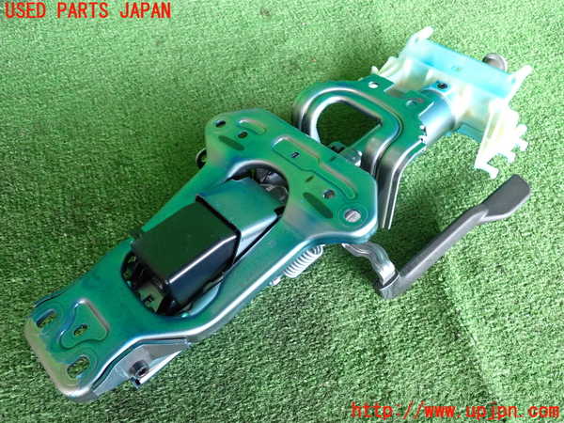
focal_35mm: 30
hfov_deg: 60.0
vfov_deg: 46.8
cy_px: 212
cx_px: 282
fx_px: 489
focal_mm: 5.4
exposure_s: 1/125
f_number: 2.3
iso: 1000
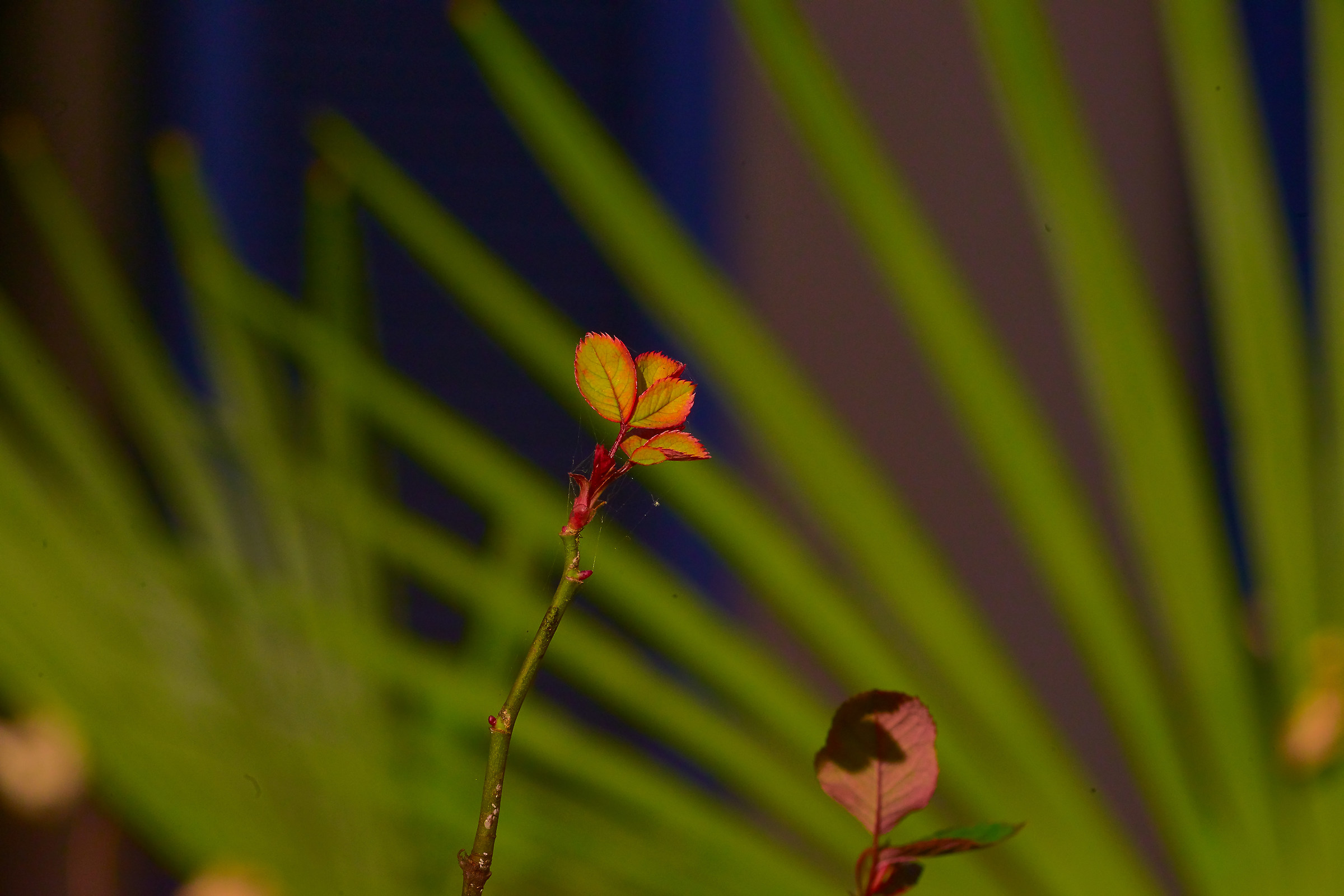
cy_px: 448
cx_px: 672
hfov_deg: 19.5
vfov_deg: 13.0
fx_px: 3920
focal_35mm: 105
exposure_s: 1/500
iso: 500
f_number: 2.8
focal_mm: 105
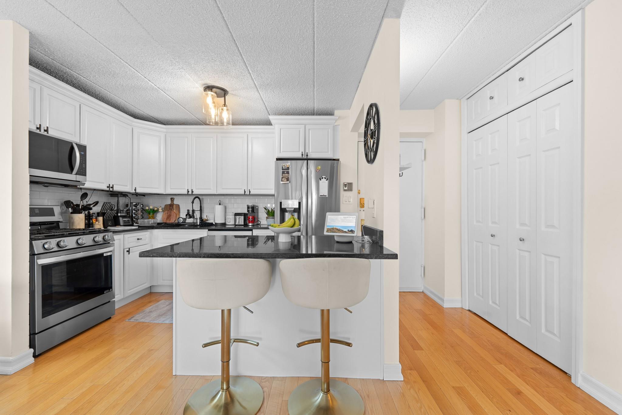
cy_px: 208
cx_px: 311
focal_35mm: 14
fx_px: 242
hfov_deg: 104.3
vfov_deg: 81.2
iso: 250
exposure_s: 1/2
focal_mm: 14
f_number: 10
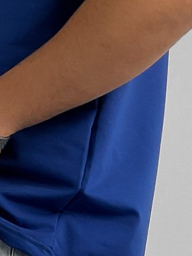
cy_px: 490
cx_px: 25
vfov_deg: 13.5
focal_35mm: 128
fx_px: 947
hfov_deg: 11.5
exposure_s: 1/120
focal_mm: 3
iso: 64
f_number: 1.8
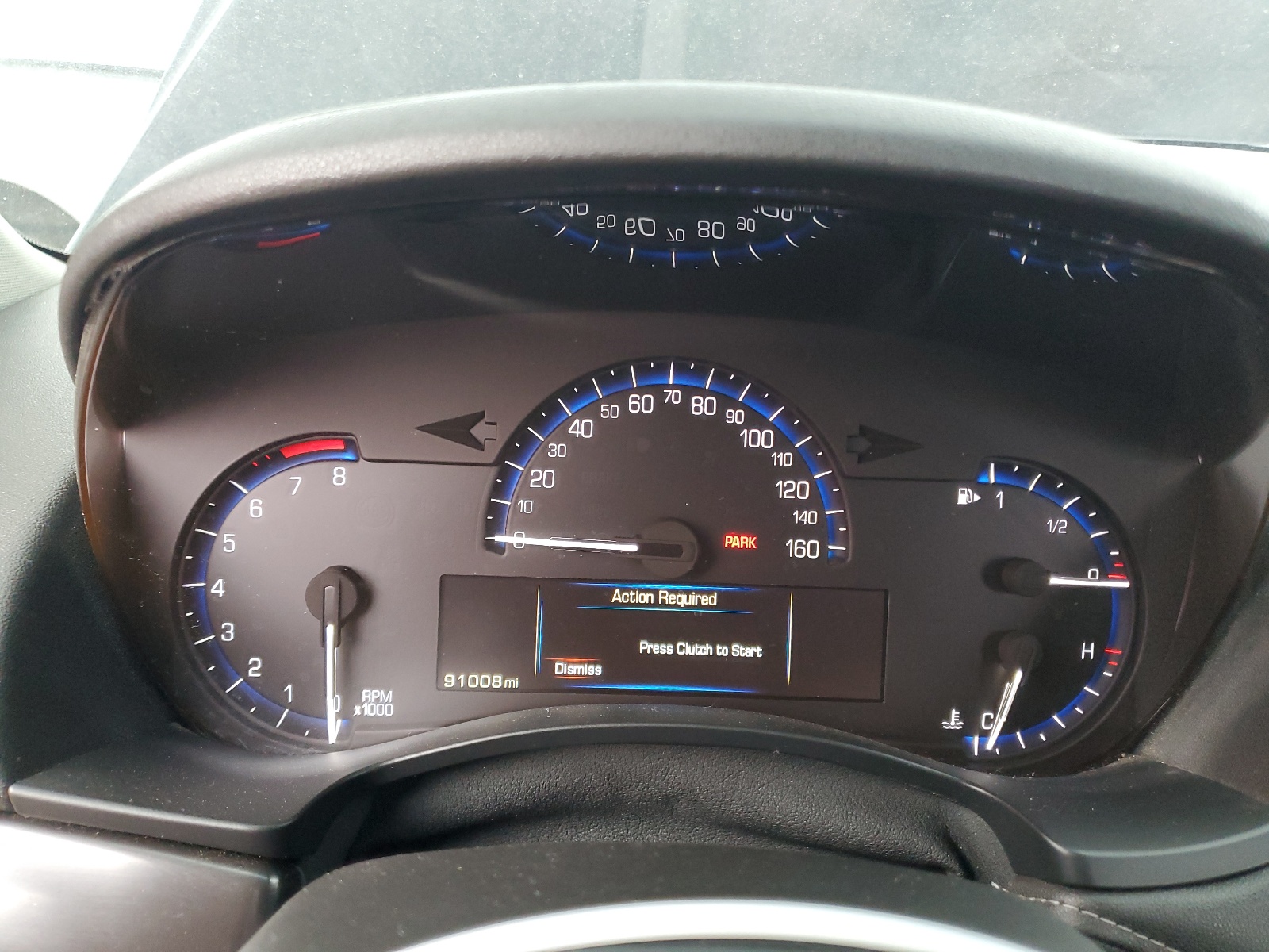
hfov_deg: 67.3
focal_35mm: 26
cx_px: 634
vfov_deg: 53.1
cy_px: 476
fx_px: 953
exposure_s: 1/60.2
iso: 231
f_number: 1.5
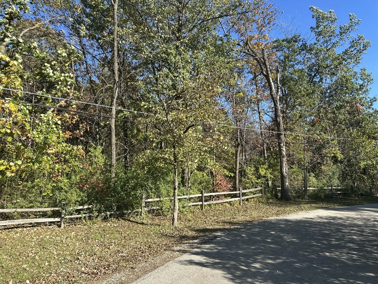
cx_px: 189
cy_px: 142
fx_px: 262
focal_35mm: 24
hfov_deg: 71.6
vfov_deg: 56.8
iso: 80
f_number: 1.78
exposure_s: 1/1916
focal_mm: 6.86
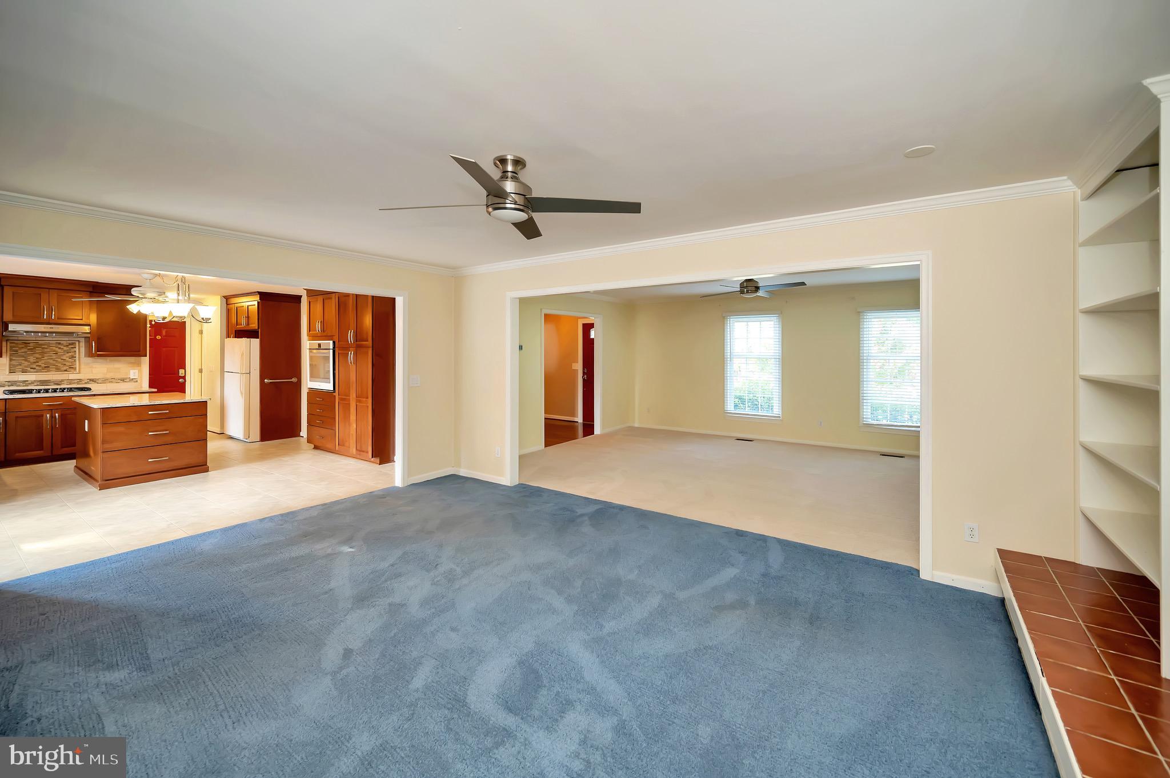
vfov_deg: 81.1
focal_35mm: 14
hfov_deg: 104.3
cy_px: 389
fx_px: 455
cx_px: 585
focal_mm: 14
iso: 720
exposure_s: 1/60
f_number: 4
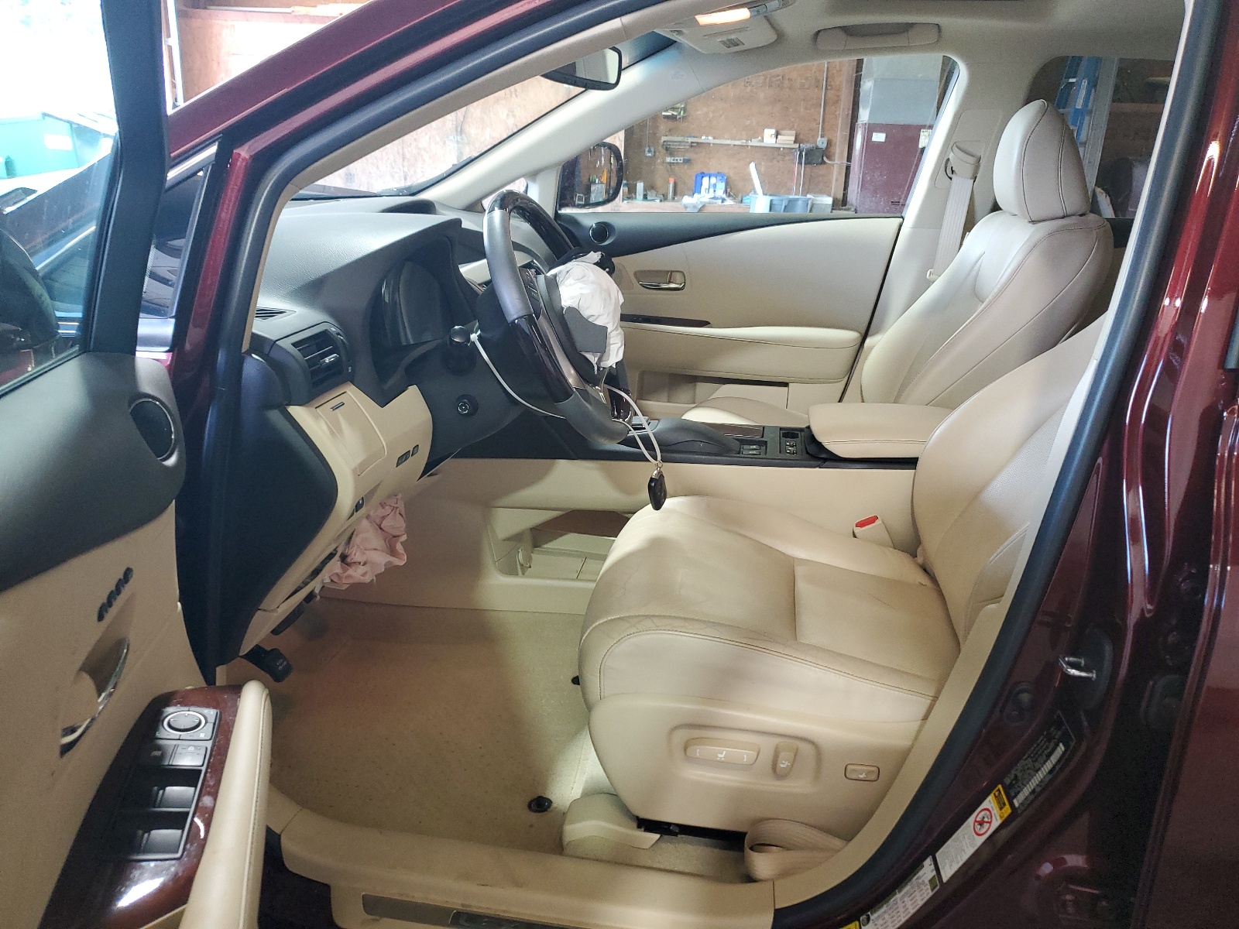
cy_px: 464
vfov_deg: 53.1
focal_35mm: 26
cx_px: 620
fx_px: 931
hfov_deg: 67.3
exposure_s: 1/60.2
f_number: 1.5
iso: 179
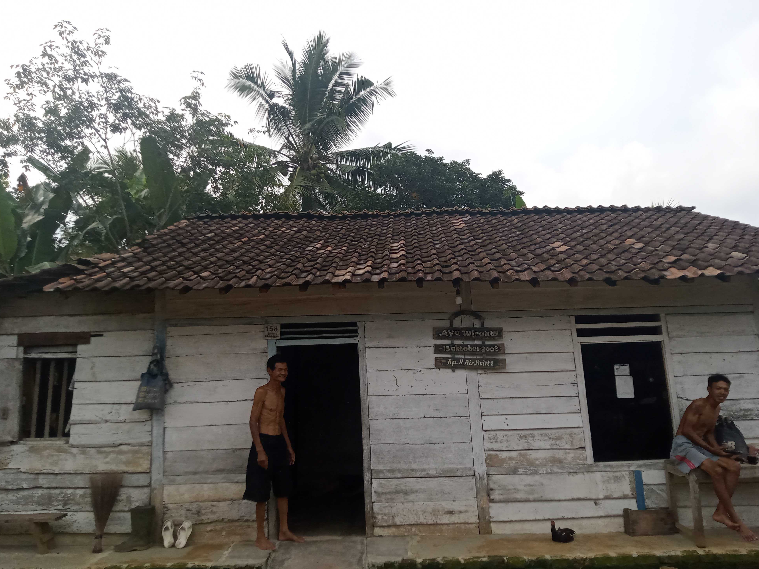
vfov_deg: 46.8
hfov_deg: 59.9
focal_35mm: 30
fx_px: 658
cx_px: 395
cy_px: 283
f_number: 2.2
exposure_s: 1/1250
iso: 114
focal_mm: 3.37
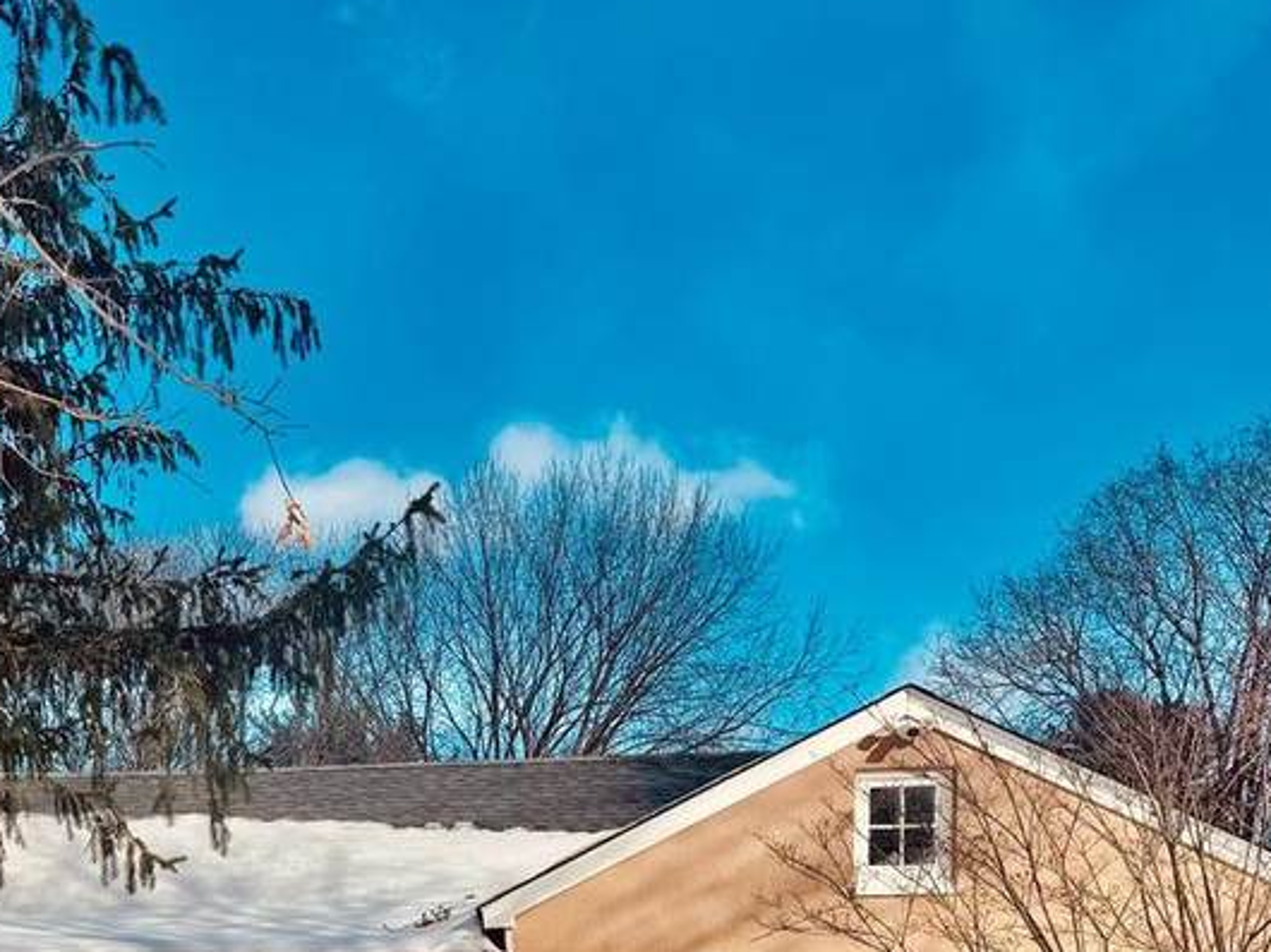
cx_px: 118
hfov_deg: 31.6
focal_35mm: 58
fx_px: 2129
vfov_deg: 23.3
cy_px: 1113
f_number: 1.78
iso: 80
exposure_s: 1/7092
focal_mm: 6.76
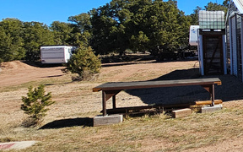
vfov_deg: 26.2
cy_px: 54
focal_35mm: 49
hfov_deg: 23.2
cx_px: 428
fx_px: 325
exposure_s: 1/1884
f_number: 2.2
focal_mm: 2.2
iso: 50
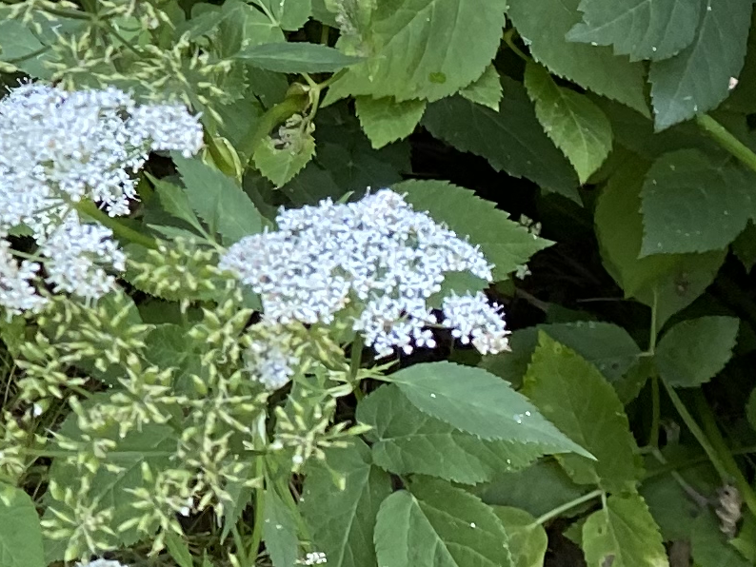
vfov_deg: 10.7
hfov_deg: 12.9
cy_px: -346
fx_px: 2884
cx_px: -783
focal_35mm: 132
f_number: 1.8
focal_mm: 4.25
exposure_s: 1/103
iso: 125
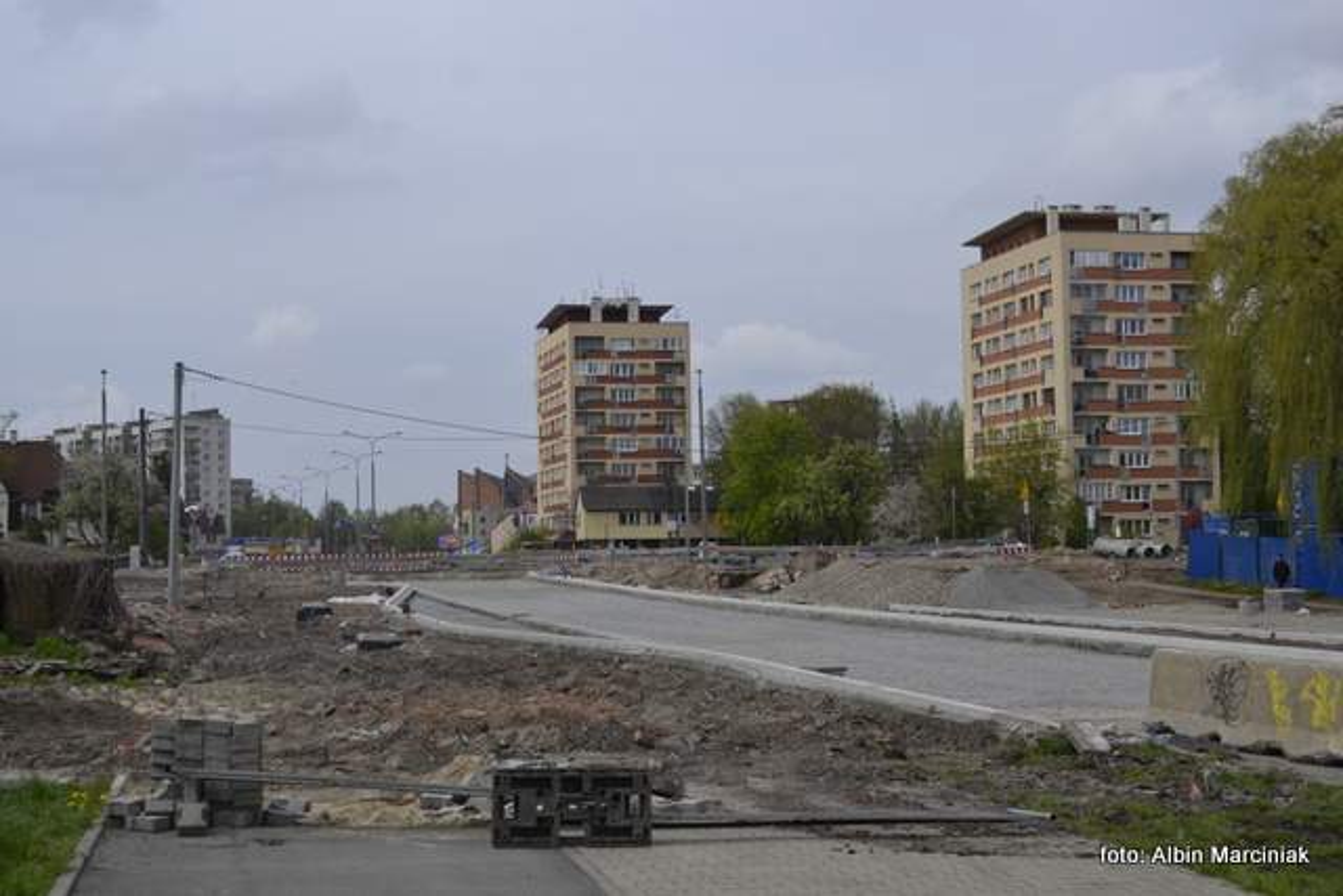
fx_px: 2015
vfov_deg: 25.1
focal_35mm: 54
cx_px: 672
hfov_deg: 36.9
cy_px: 448
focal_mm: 36
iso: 400
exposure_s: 1/2000
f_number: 7.1
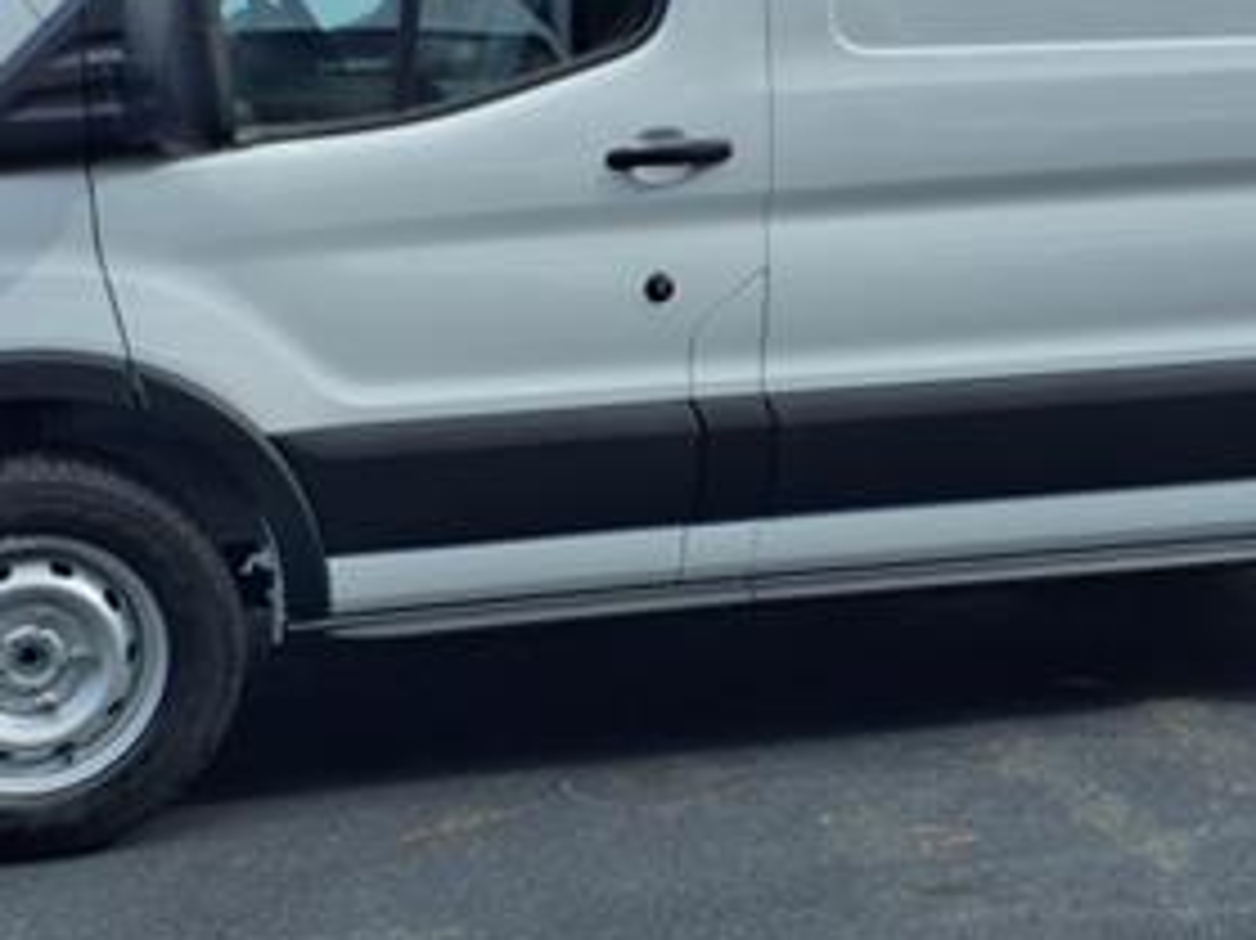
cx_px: 684
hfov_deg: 31.2
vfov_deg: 23.5
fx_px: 2249
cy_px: 301
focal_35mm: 62
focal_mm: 3.58
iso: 40
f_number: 1.9
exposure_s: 1/1250
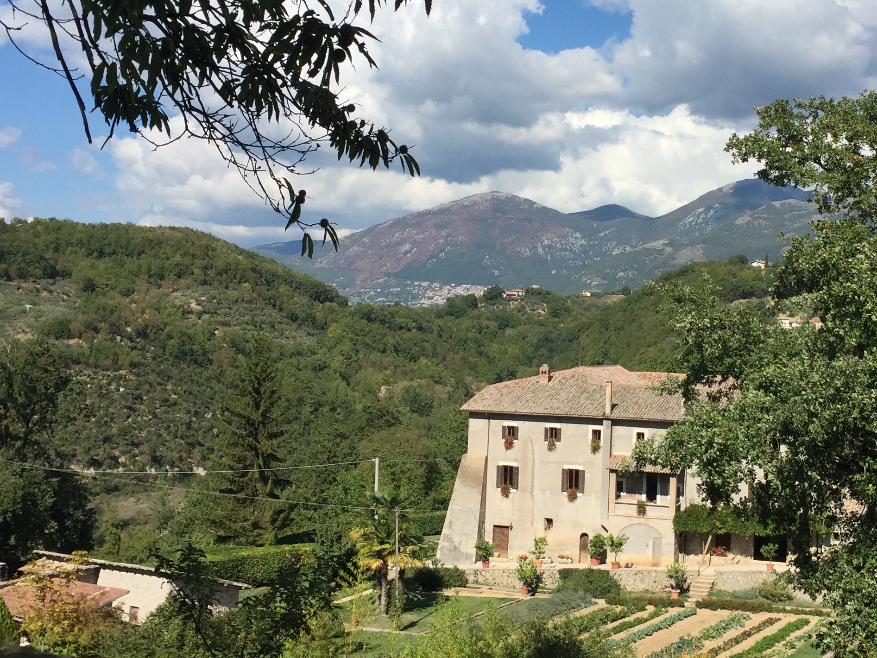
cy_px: 294
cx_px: 575
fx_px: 1267
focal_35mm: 50
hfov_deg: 37.8
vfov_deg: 29.1
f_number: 2.2
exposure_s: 1/3300
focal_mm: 4.15
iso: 32
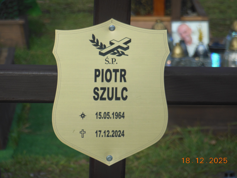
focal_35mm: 250
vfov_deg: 5.9
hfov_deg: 7.9
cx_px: 118
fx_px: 1712
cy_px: 89
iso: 125
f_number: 5.8
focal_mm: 45
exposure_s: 1/320
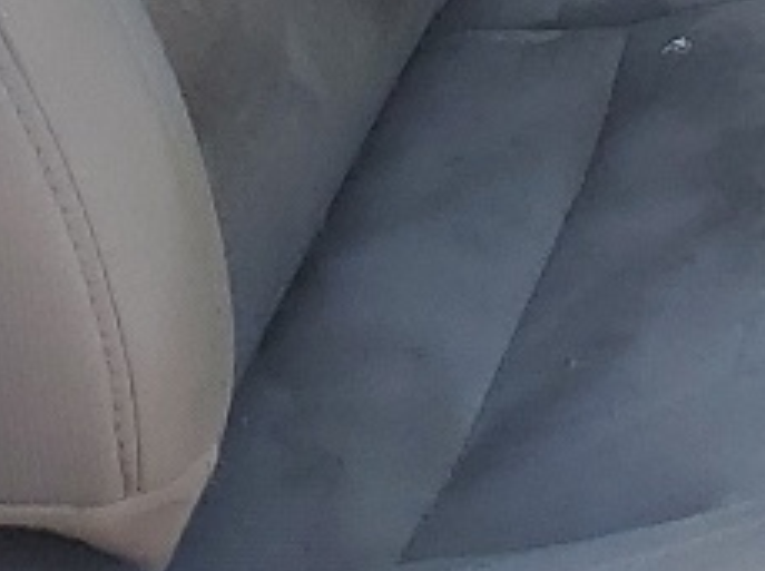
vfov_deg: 7.9
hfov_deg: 10.3
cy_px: -457
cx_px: 1326
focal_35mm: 182
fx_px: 4016
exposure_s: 1/769
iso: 50
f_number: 1.5
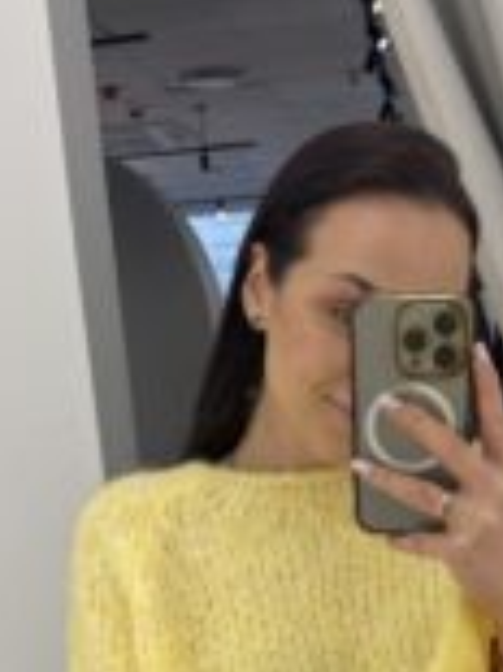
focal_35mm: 62
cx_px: 330
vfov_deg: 29.4
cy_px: 655
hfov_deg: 23.5
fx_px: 1203
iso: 50
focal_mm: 6.76
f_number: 1.78
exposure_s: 1/121
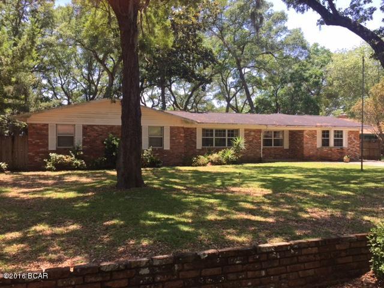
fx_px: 322
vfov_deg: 48.2
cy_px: 144
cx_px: 192
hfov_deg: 61.7
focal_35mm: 29
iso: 32
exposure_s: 1/444
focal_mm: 4.15
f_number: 2.2
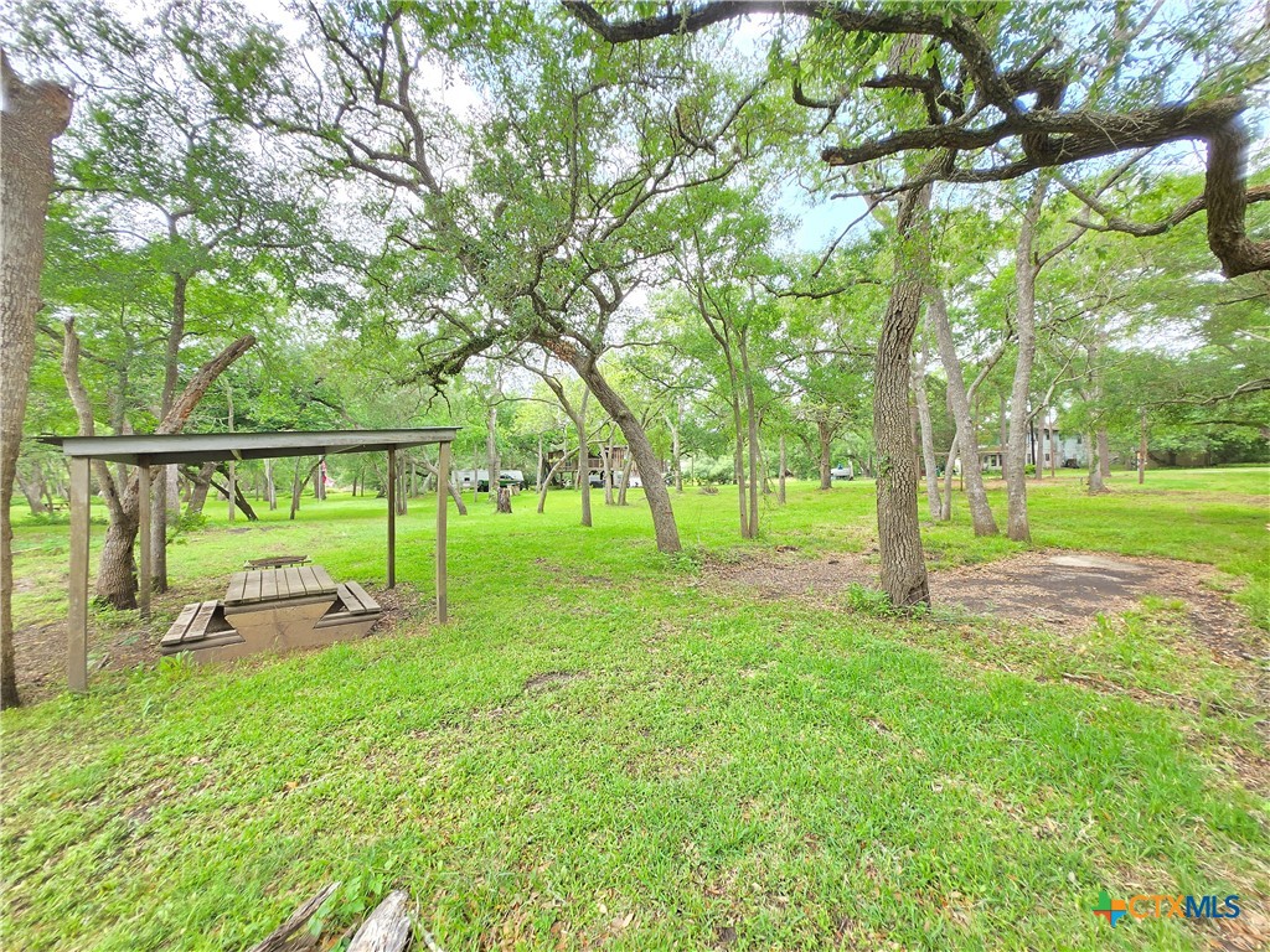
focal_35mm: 13
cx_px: 635
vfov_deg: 89.9
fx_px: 477
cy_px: 476
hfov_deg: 106.2
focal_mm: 1.7
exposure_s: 1/120
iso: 40
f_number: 2.2
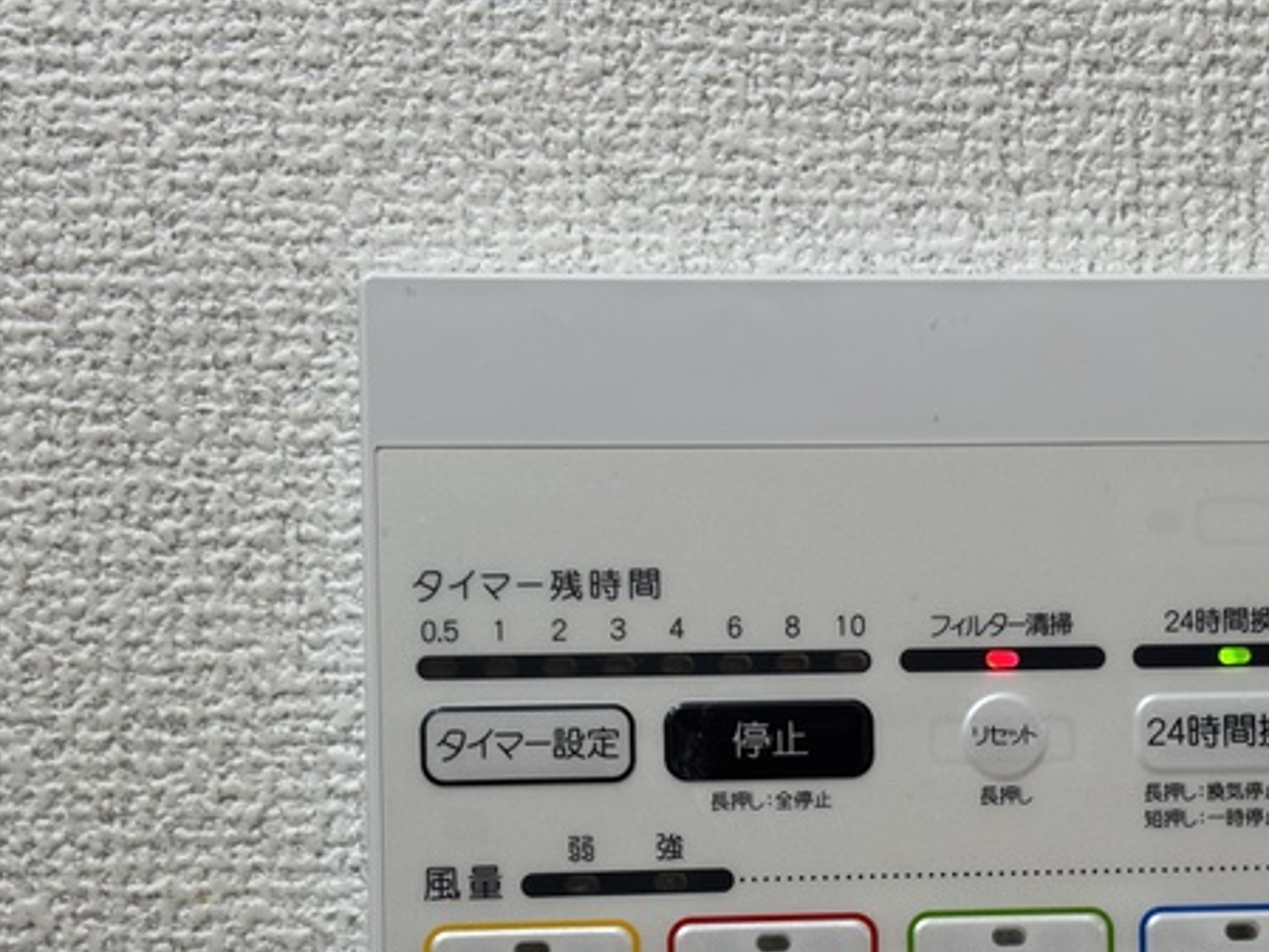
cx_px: 825
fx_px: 2970
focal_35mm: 81
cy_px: 733
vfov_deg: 18.1
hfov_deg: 24.0
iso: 64
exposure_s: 1/60
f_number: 1.6
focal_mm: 5.96
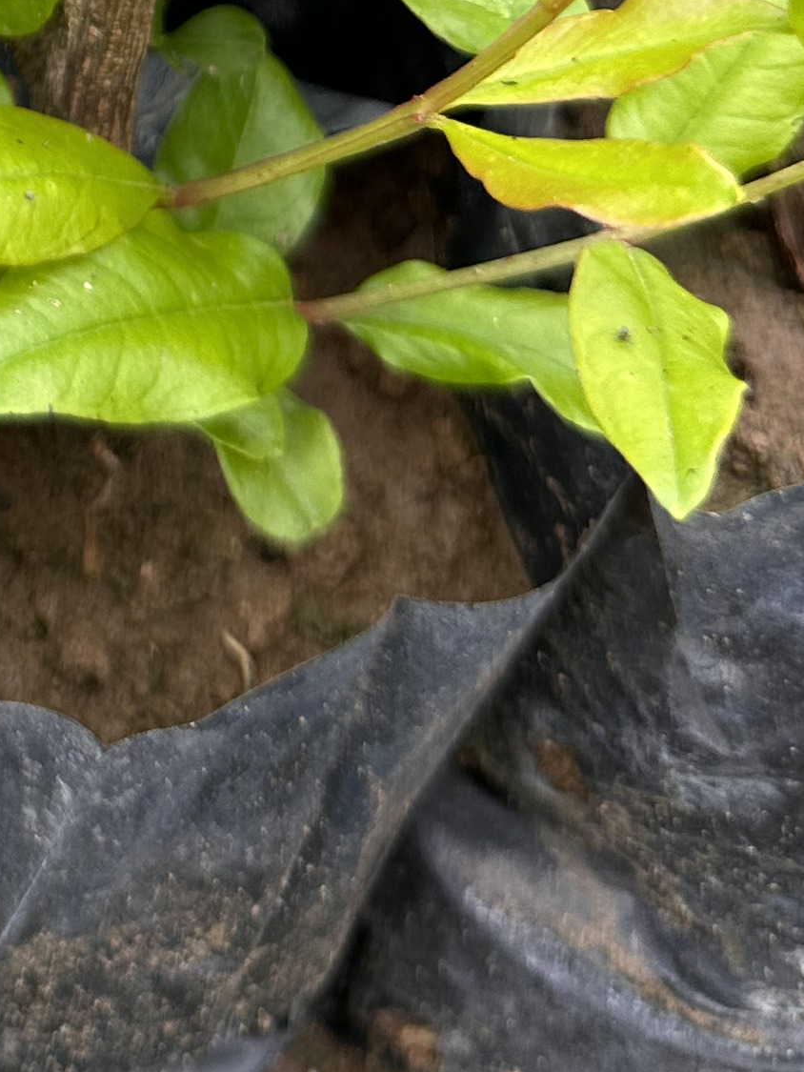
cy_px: -566
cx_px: -293
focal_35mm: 86
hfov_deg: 16.1
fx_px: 2663
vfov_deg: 19.6
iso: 80
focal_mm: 6.86
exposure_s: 1/318
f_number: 1.78
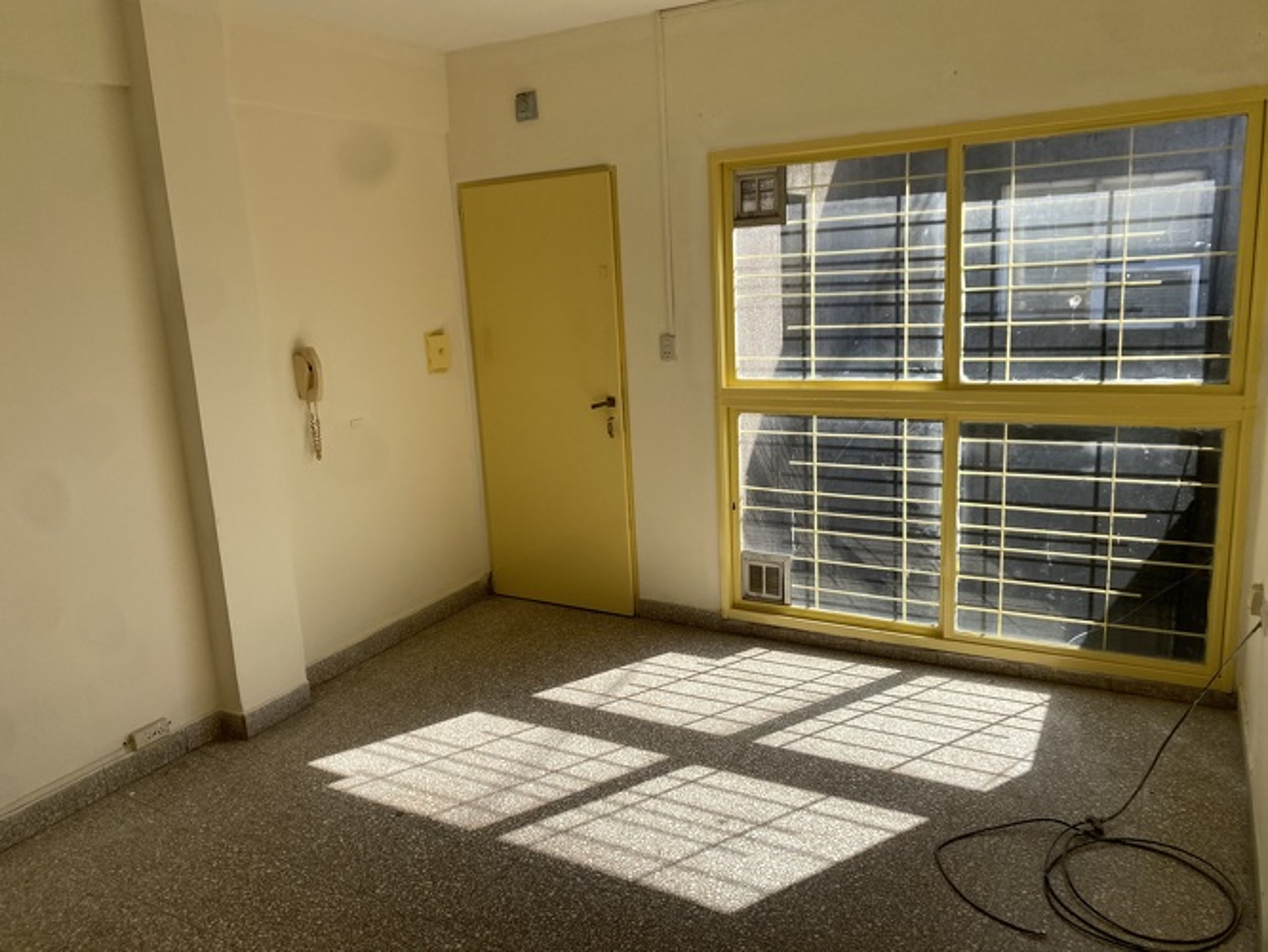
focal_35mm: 25
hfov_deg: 69.4
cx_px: 634
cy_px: 476
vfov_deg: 54.9
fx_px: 916
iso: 32
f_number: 1.8
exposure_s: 1/1007
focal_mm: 4.25
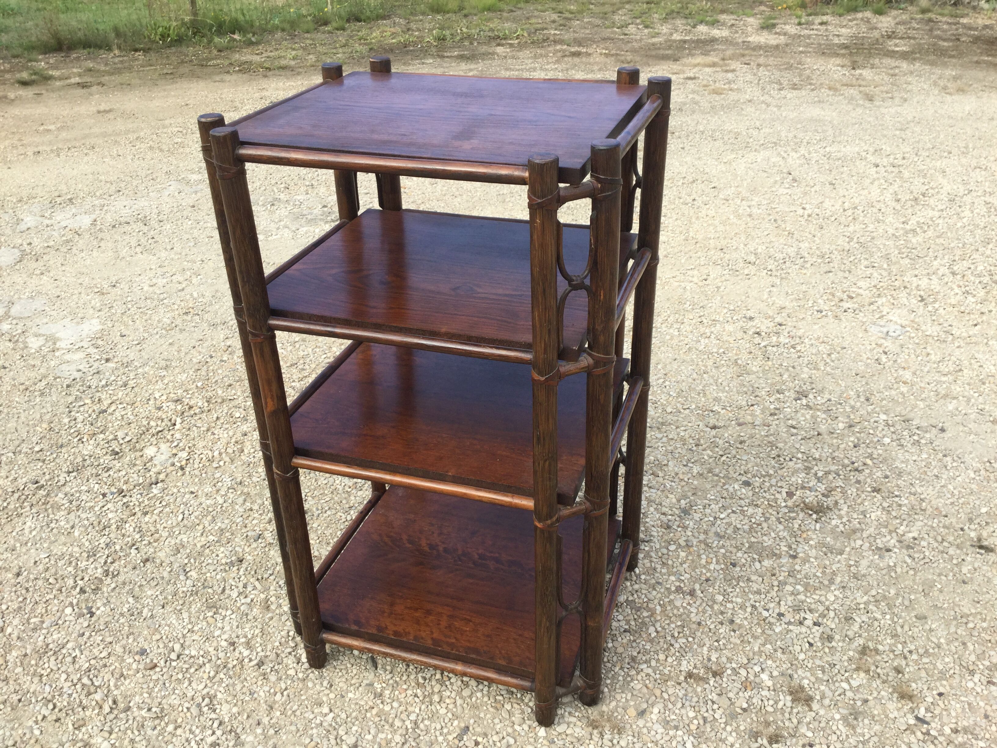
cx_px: 498
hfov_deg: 58.4
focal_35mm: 31
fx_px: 893
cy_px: 374
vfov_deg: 45.4
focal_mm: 3.3
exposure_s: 1/491
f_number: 2.4
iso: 25
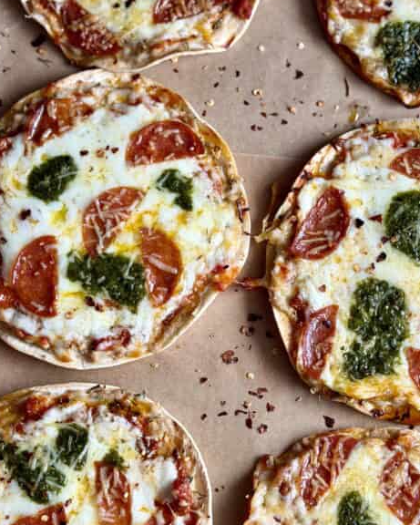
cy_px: 282
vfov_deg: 24.1
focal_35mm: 79
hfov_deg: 19.4
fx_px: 1227
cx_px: 277
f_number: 1.8
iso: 200
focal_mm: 6.8
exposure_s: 1/60
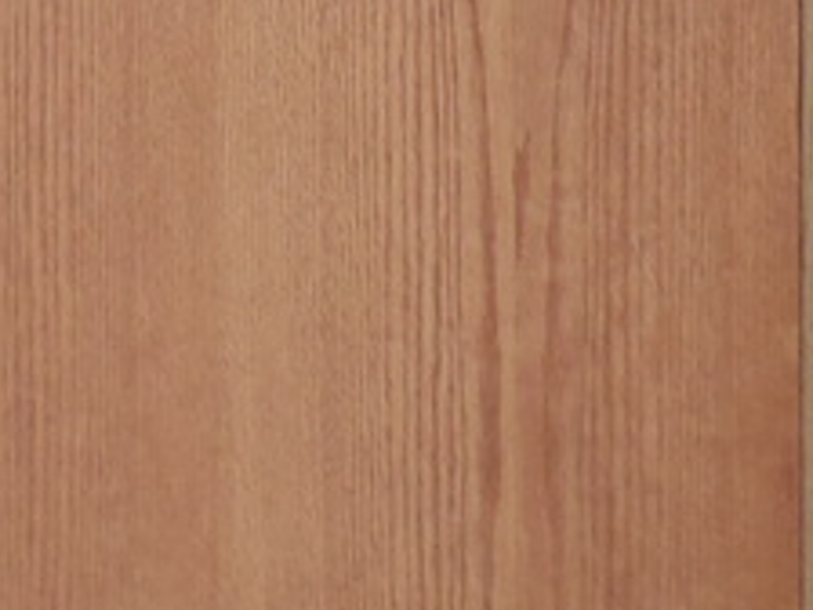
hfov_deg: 13.2
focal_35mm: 148
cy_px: -1122
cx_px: -15
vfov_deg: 8.6
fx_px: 3476
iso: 100
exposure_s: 1/30
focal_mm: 4.1
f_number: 2.8
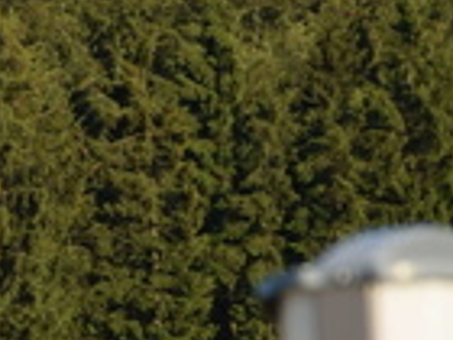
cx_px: -657
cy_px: 94
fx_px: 10430
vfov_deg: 1.9
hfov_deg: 2.5
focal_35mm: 797
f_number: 10
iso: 100
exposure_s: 1/200
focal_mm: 98
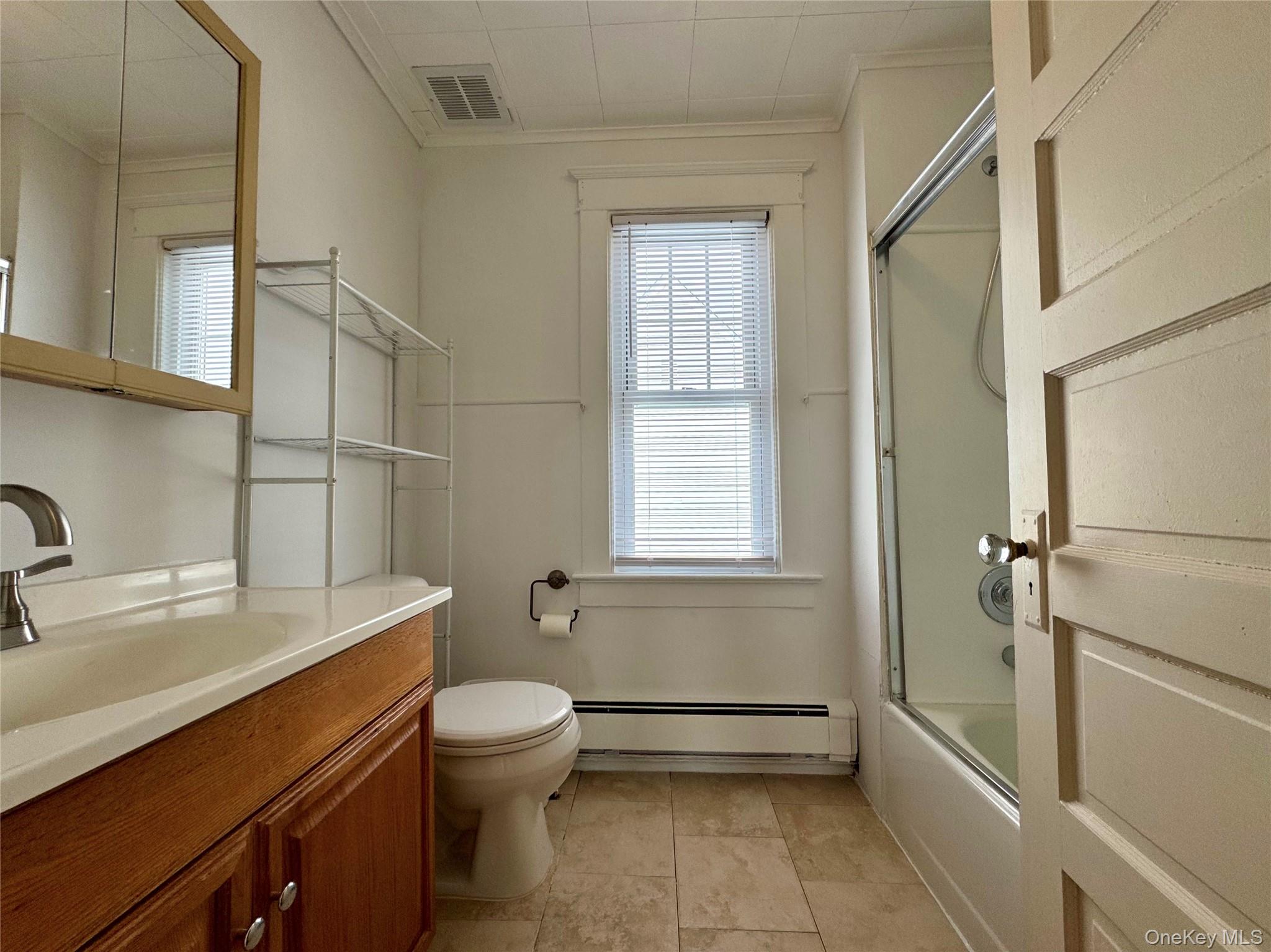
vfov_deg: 85.7
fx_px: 514
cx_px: 636
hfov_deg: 102.1
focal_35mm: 14
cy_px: 476
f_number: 2.2
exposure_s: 1/285
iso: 40
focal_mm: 2.22
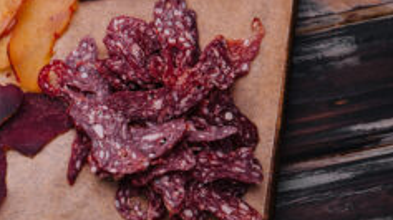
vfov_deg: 6.5
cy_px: 94
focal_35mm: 186
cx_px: -177
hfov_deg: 11.2
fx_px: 1937
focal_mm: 60
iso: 100
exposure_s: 1/160
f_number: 8
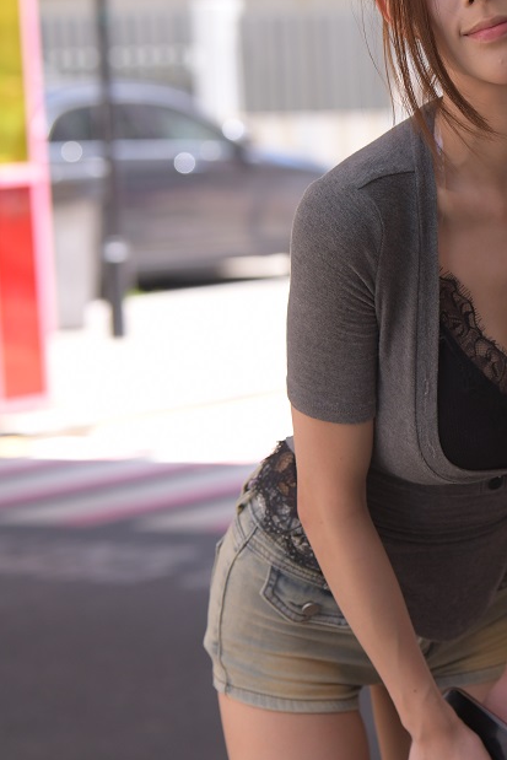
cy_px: 419
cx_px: 489
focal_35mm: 159
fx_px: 3357
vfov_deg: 12.9
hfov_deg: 8.6
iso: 640
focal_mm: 82
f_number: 4
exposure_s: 1/800
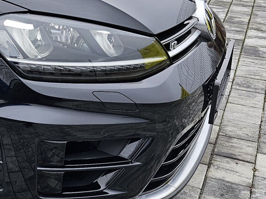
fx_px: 599
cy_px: 26
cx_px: -172
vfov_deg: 18.6
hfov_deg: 20.1
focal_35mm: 78
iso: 50
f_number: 1.7
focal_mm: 6.3
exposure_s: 1/180
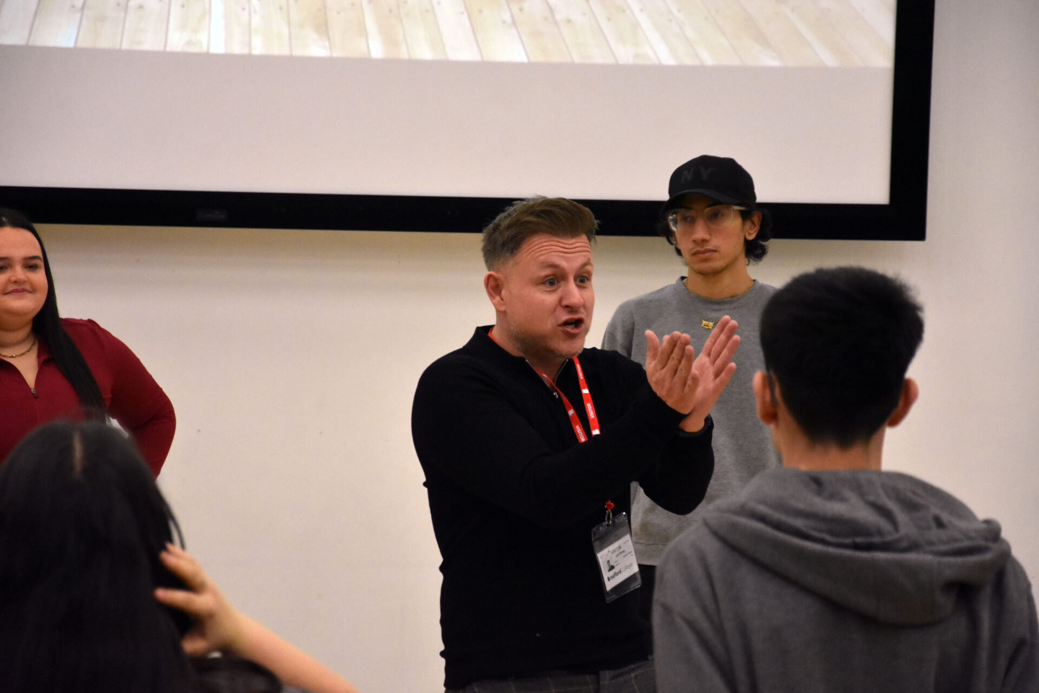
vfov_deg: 8.7
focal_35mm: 158
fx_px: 4545
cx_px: 520
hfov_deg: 13.0
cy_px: 346
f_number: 5.6
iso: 4500
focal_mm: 105
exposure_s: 1/250
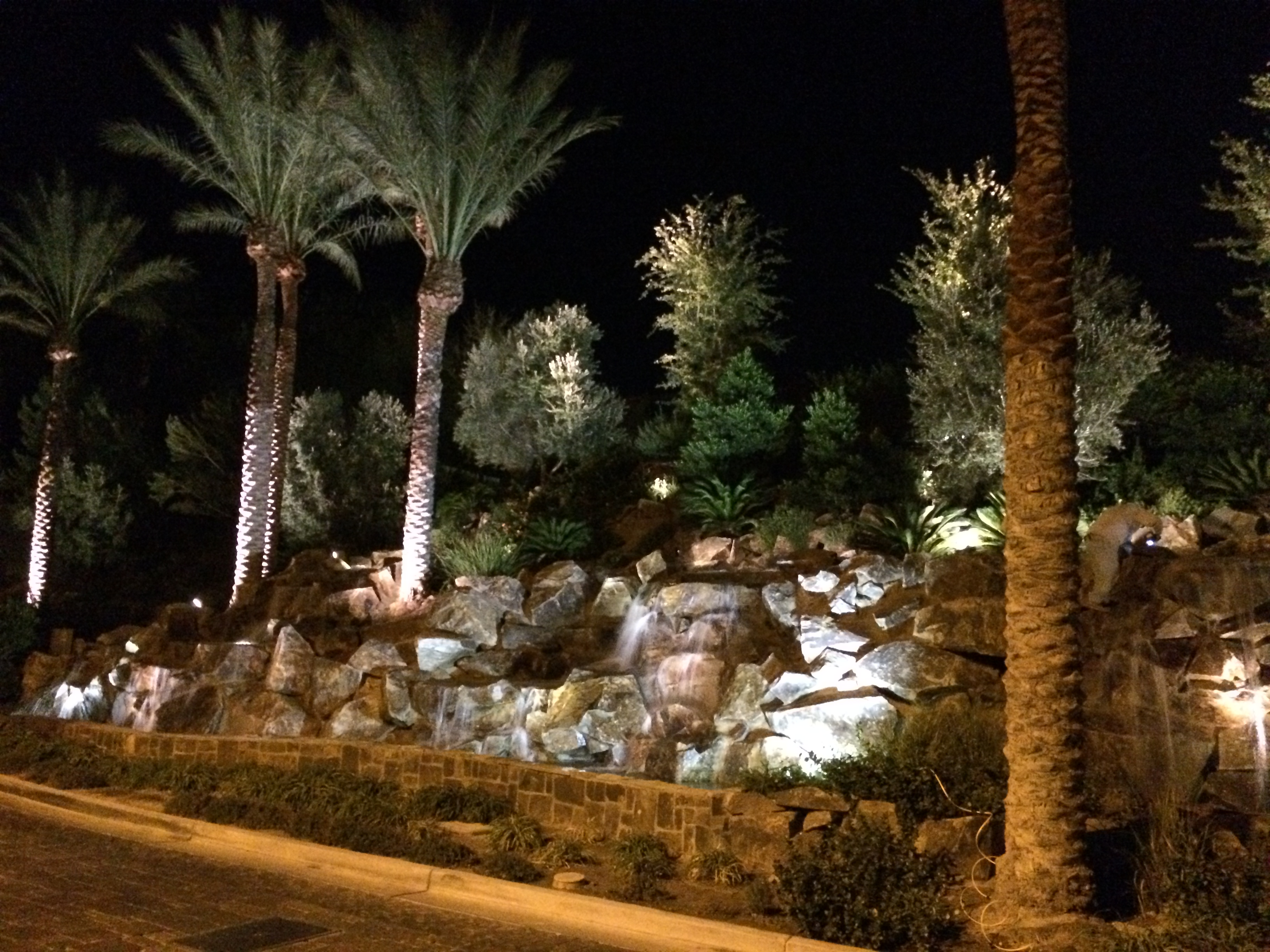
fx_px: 1101
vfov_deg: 46.8
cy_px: 476
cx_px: 635
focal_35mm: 30
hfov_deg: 60.0
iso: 2500
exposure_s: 1/15
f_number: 2.2
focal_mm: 4.12
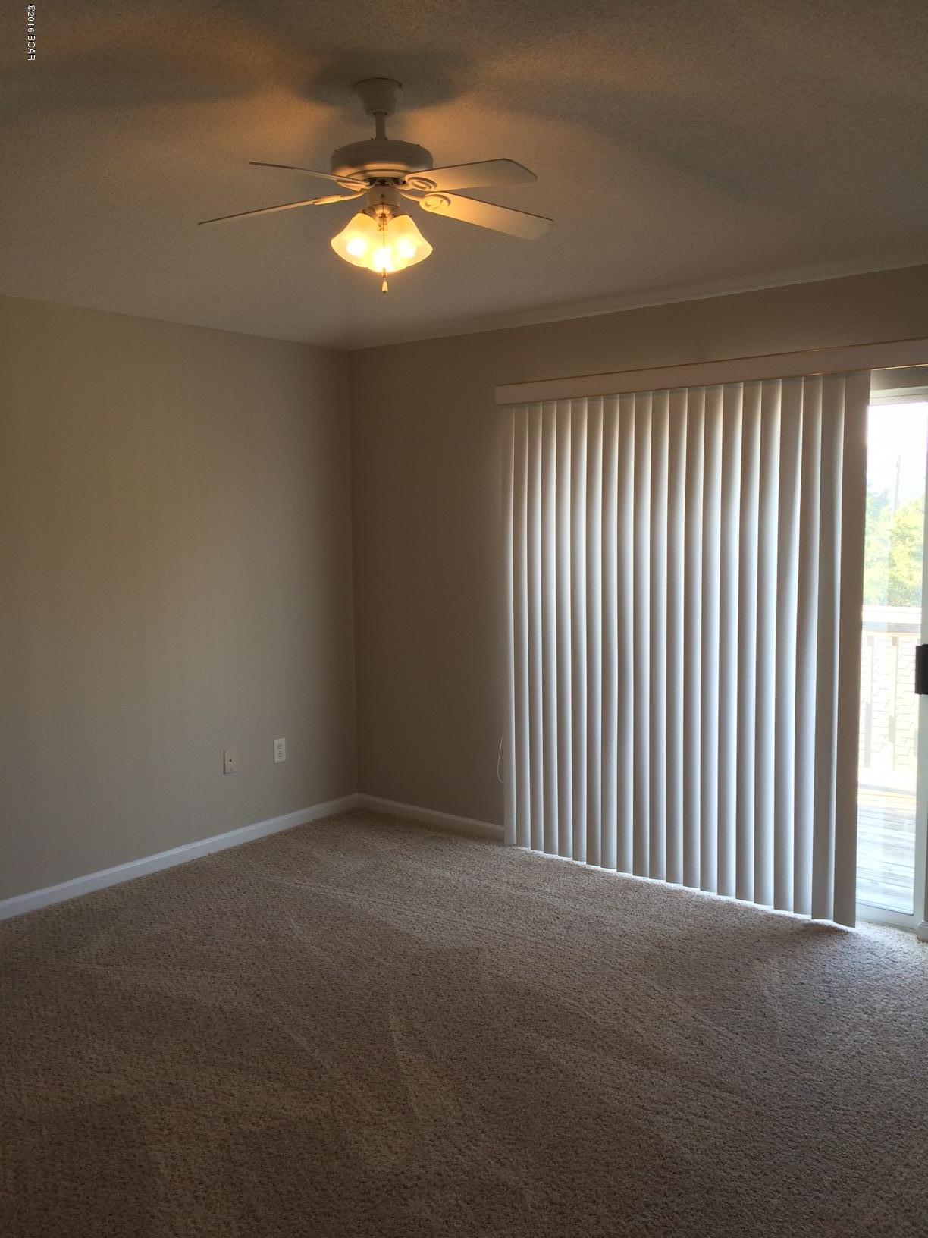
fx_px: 1037
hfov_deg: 48.2
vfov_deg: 61.7
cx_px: 464
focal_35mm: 29
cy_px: 619
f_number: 2.2
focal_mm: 4.15
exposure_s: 1/40
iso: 40
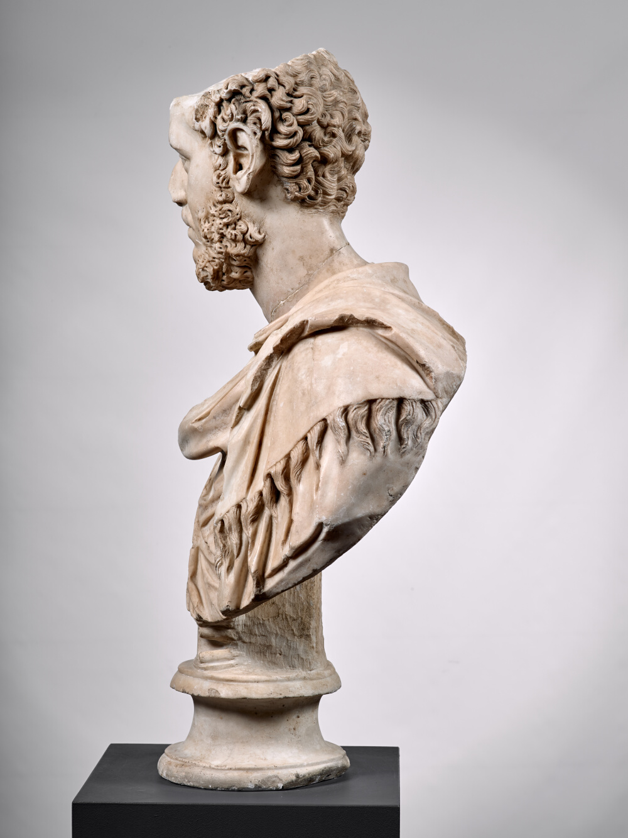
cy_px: 419
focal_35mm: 63
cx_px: 314
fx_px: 1524
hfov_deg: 23.3
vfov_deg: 30.7
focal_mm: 80
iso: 100
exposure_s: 1/125
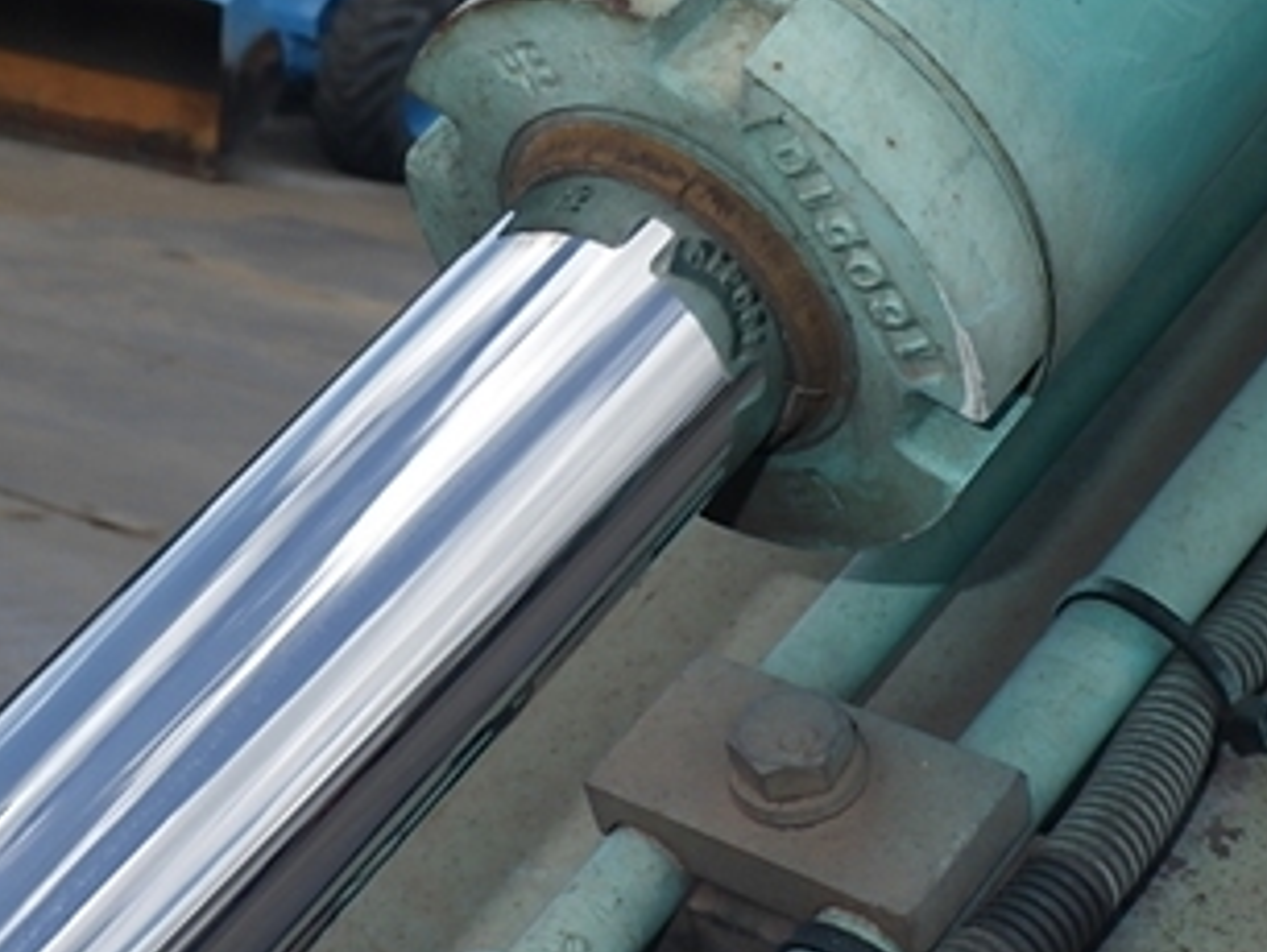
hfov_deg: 24.3
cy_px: 236
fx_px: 2930
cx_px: 414
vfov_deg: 18.3
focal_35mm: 80
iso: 125
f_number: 5.3
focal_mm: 9.1
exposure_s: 1/400
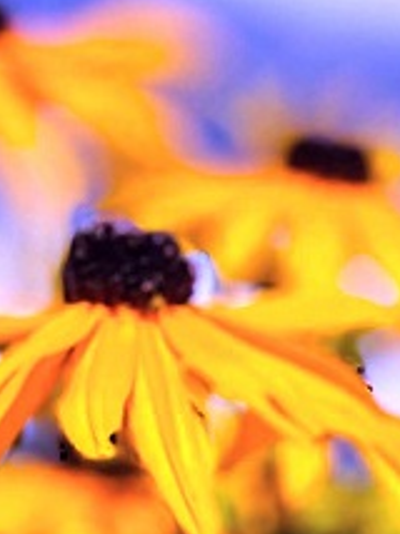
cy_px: 1412
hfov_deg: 9.9
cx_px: 560
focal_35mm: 146
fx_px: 2254
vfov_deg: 10.8
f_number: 1.6
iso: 50
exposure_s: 1/5814
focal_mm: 4.2
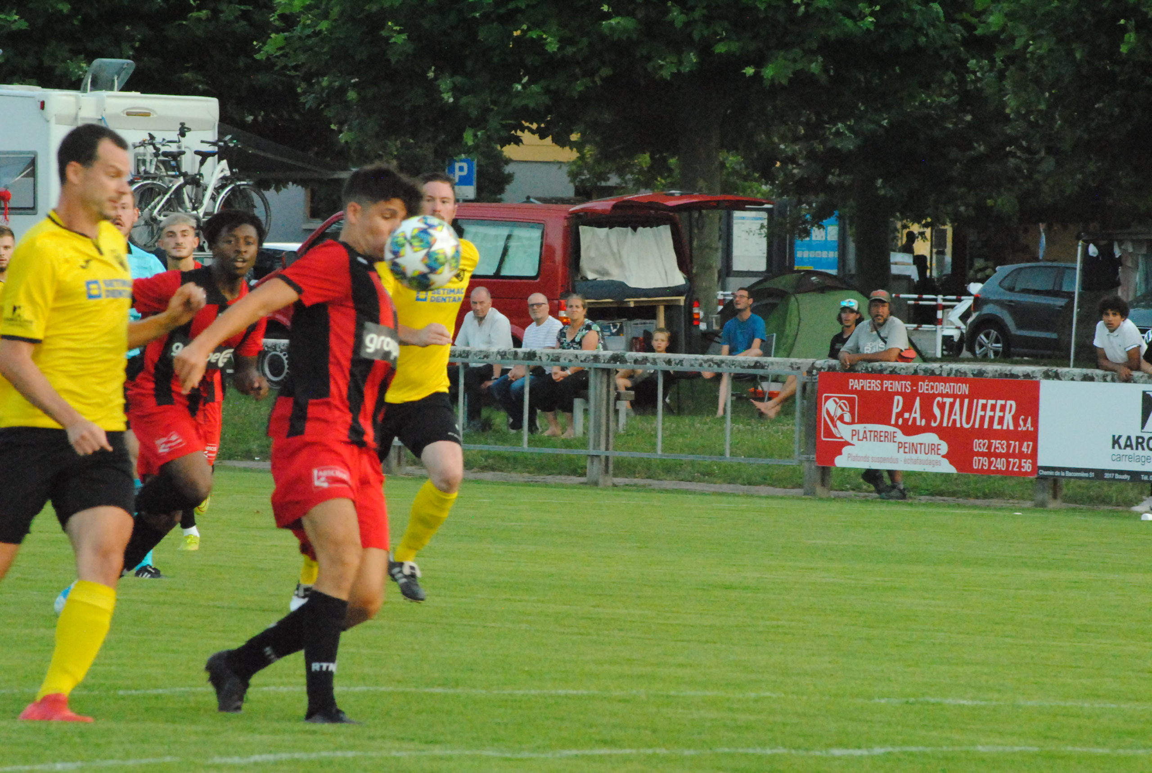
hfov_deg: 7.0
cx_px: 576
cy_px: 386
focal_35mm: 292
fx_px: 9378
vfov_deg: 4.7
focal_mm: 195
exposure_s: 1/320
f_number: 11
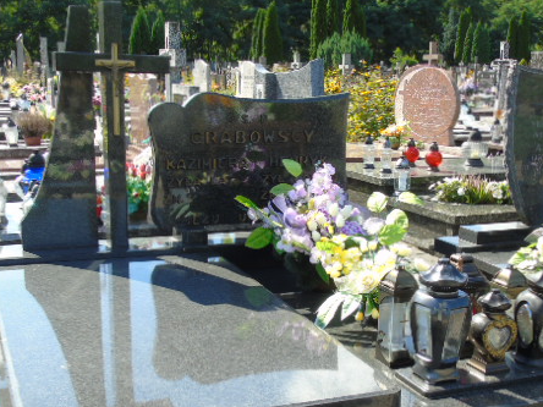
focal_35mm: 49
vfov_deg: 29.3
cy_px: 291
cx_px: 322
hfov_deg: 38.8
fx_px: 769
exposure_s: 1/250
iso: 80
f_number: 3.8
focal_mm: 6.1
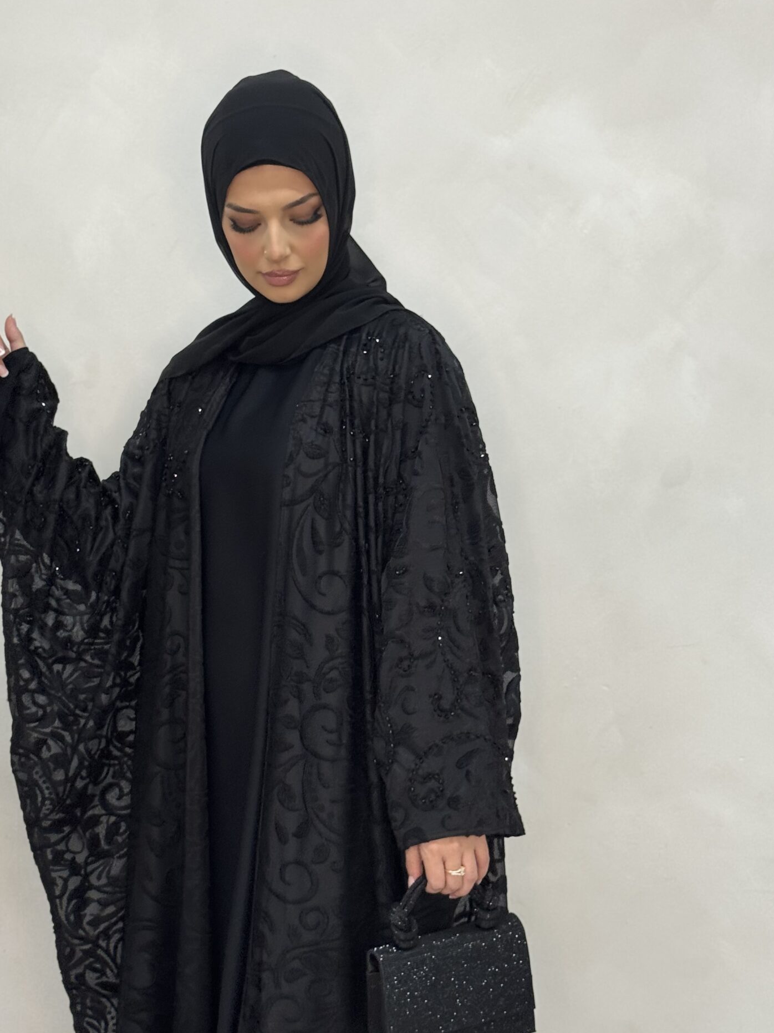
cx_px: 284
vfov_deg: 29.4
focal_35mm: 66
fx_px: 1968
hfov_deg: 22.2
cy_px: 590
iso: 80
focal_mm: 6.76
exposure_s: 1/121
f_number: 1.78
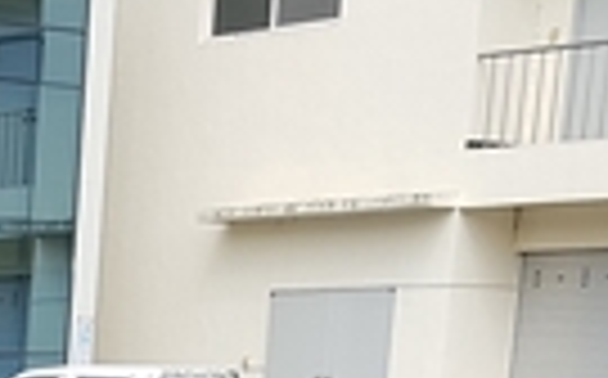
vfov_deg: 8.7
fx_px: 2168
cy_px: 1012
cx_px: -441
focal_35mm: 131
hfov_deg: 14.3
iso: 40
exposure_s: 1/976
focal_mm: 4.3
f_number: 1.7
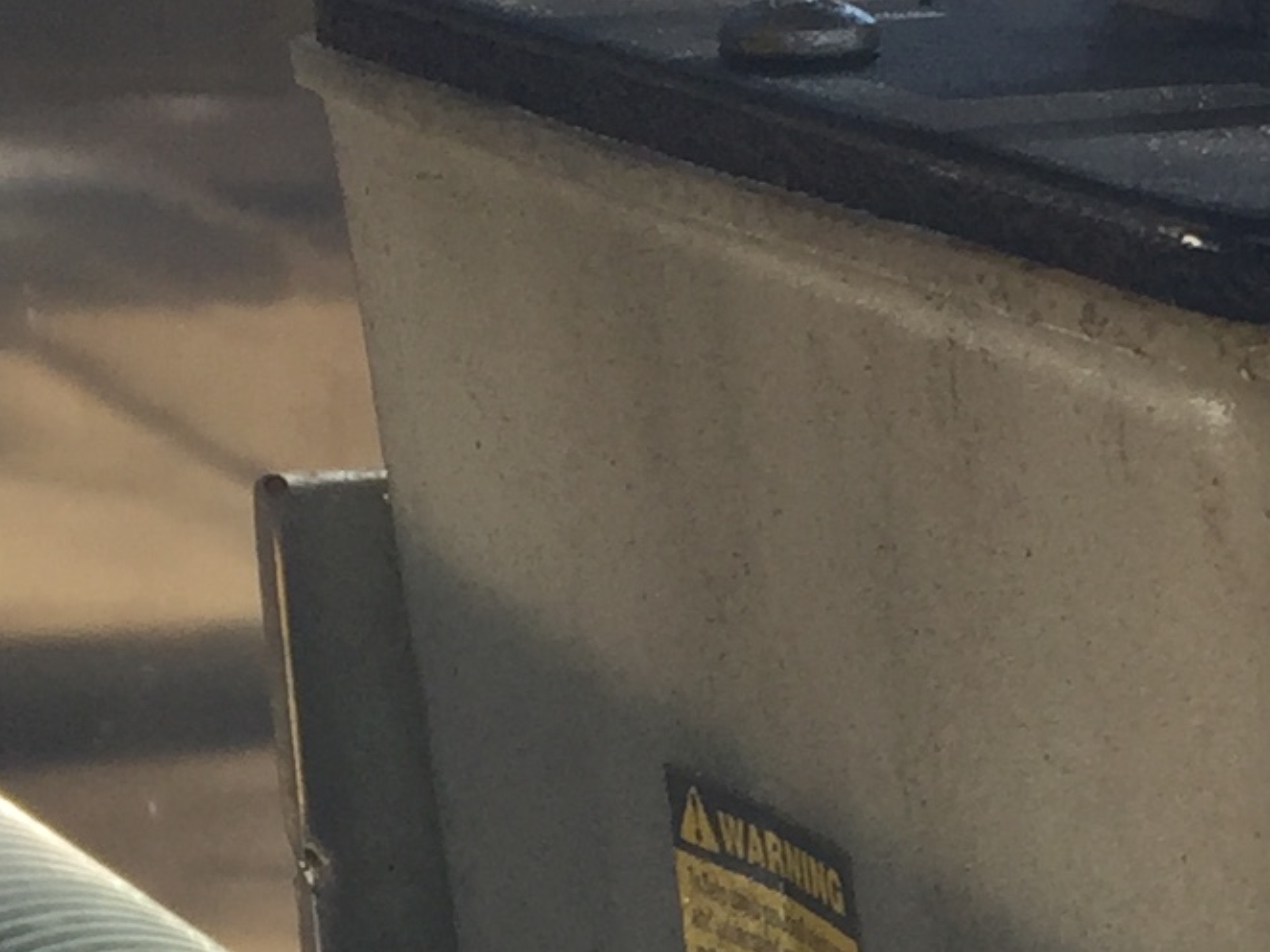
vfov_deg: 10.0
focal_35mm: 143
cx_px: 1920
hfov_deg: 13.0
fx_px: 5245
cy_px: 1551
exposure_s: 1/638
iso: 32
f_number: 2.2
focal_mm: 4.15
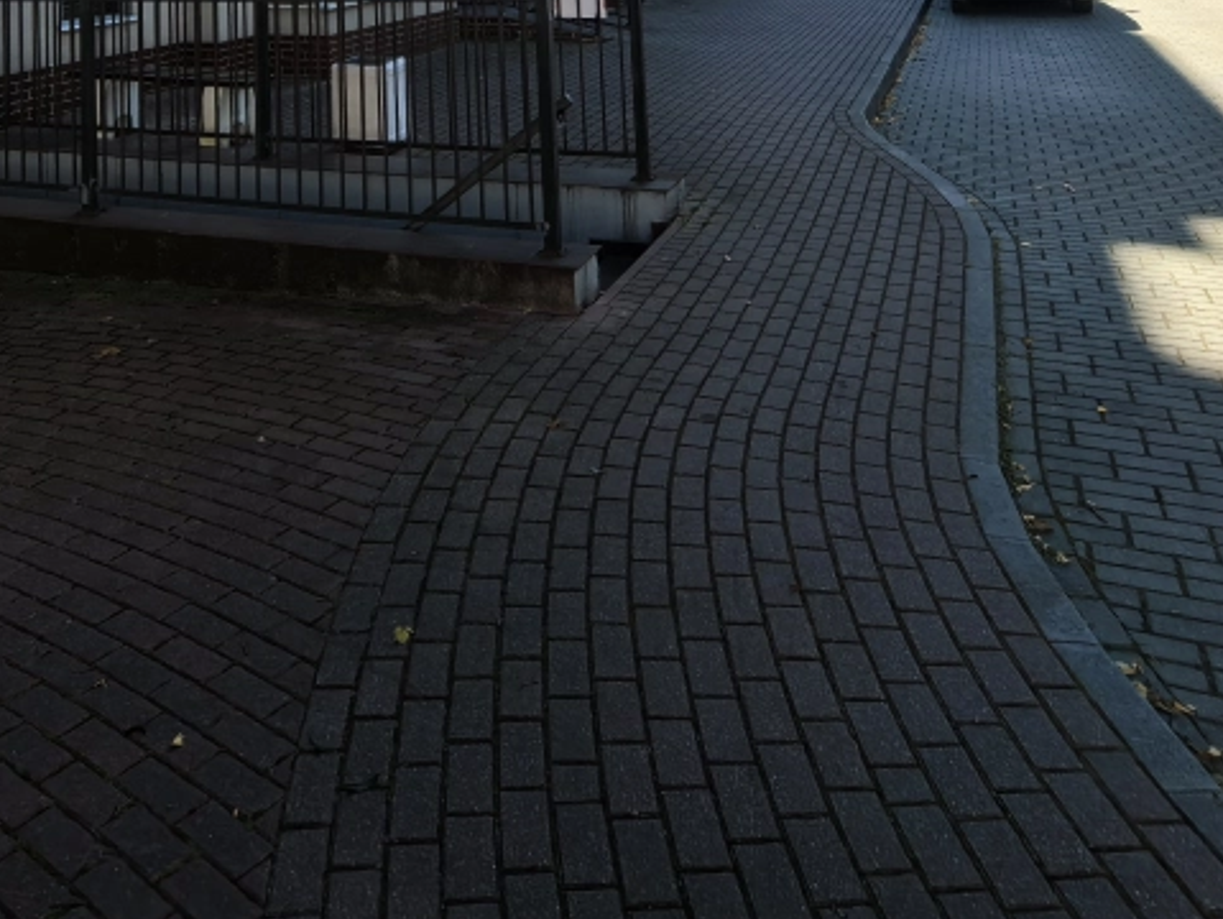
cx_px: 383
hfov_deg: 52.6
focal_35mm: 34
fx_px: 1202
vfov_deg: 34.1
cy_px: -172
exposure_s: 1/1135
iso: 50
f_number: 2.2
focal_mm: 1.76
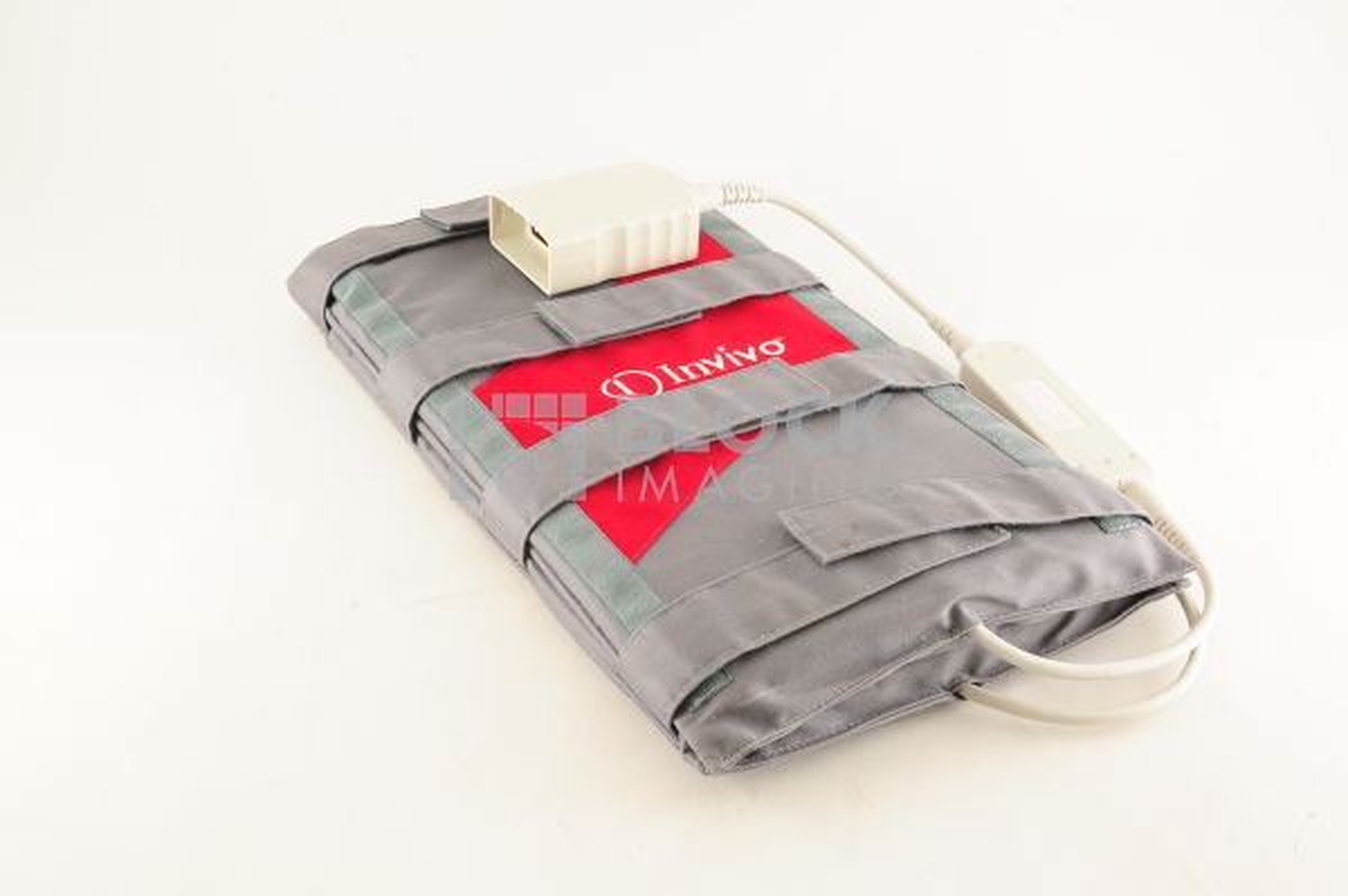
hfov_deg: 39.6
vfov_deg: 26.9
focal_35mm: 50
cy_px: 448
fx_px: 1871
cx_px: 674
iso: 1600
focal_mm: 50
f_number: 11
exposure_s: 1/125
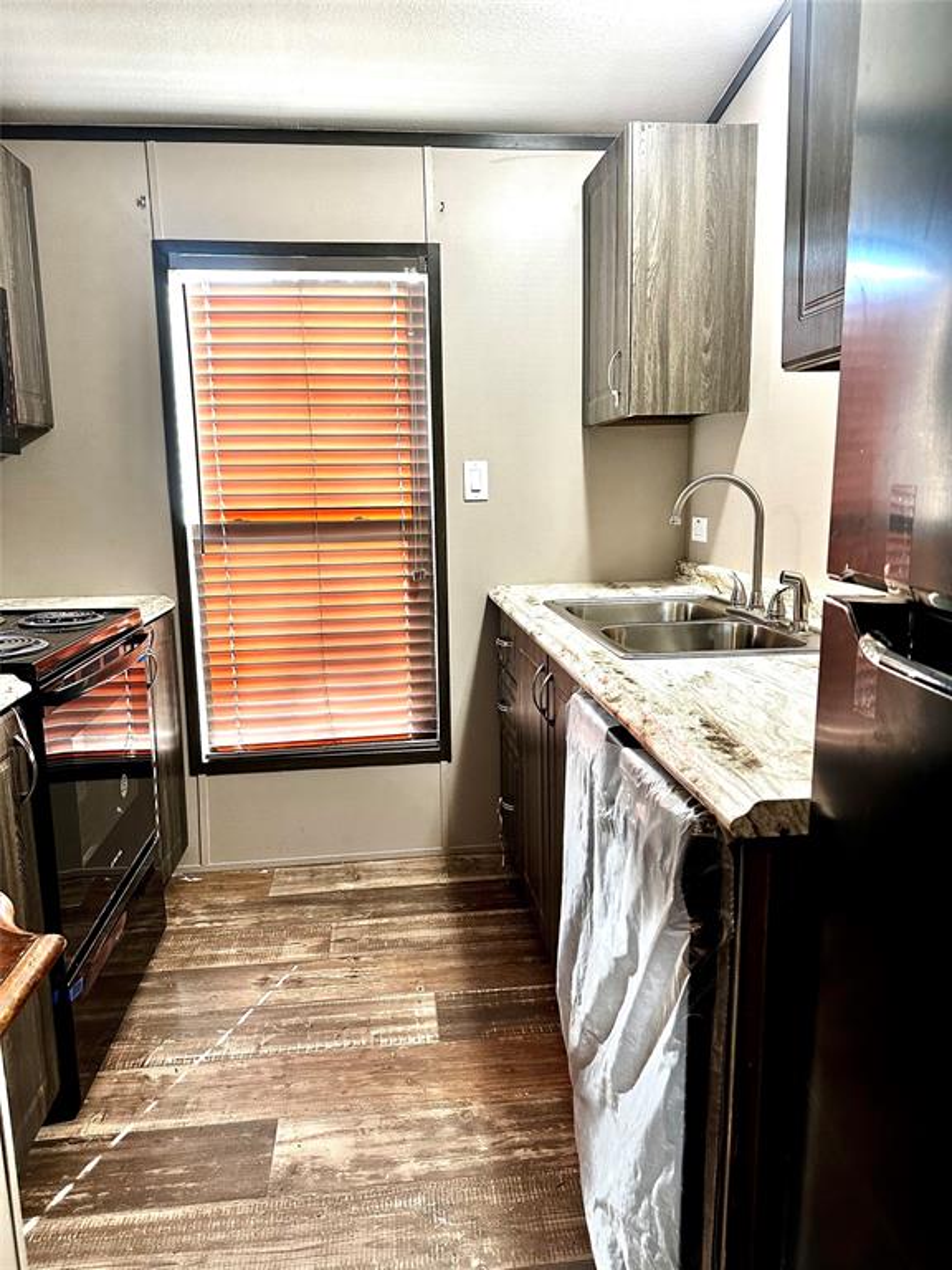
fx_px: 880
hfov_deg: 56.8
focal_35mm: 24
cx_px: 476
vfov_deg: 71.6
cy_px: 635
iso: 250
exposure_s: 1/60
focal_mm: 6.86
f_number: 1.78
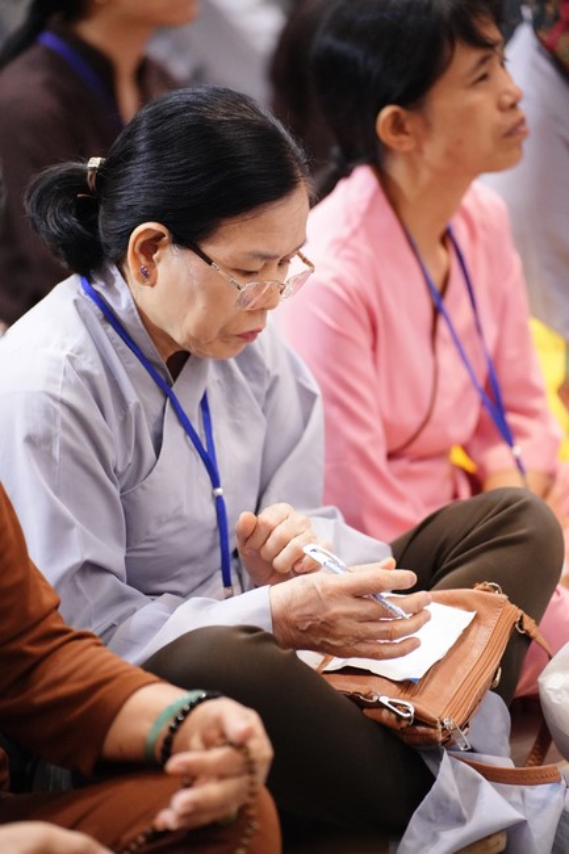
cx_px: 284
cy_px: 427
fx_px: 3558
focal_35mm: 150
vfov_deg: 13.7
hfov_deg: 9.1
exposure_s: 1/400
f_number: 2.8
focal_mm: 150
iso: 12800
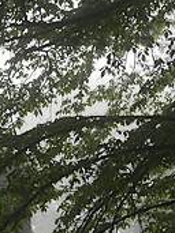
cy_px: 57
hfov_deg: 7.8
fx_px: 1262
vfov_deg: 10.6
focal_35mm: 187
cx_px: -88
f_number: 4
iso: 200
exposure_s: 1/500
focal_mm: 20
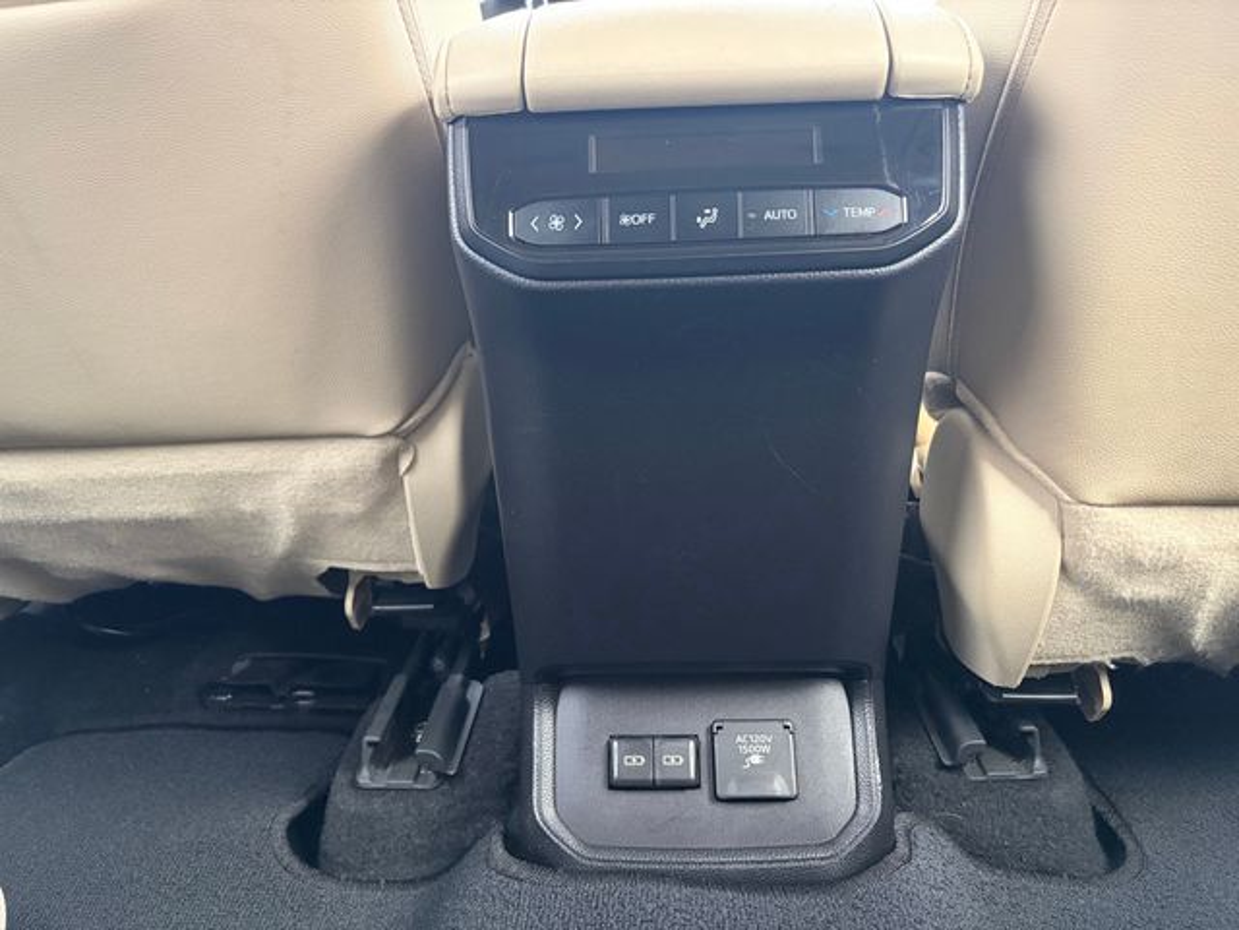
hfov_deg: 67.3
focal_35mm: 26
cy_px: 465
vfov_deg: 53.1
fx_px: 931
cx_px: 620
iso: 400
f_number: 1.6
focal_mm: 5.96
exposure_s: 1/60
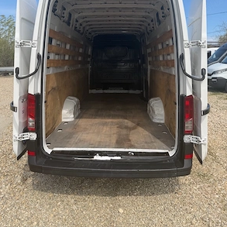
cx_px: 112
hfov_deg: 55.6
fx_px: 215
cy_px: 73
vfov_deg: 54.3
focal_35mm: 29
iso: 80
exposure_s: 1/1727
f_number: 1.78
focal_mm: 6.76
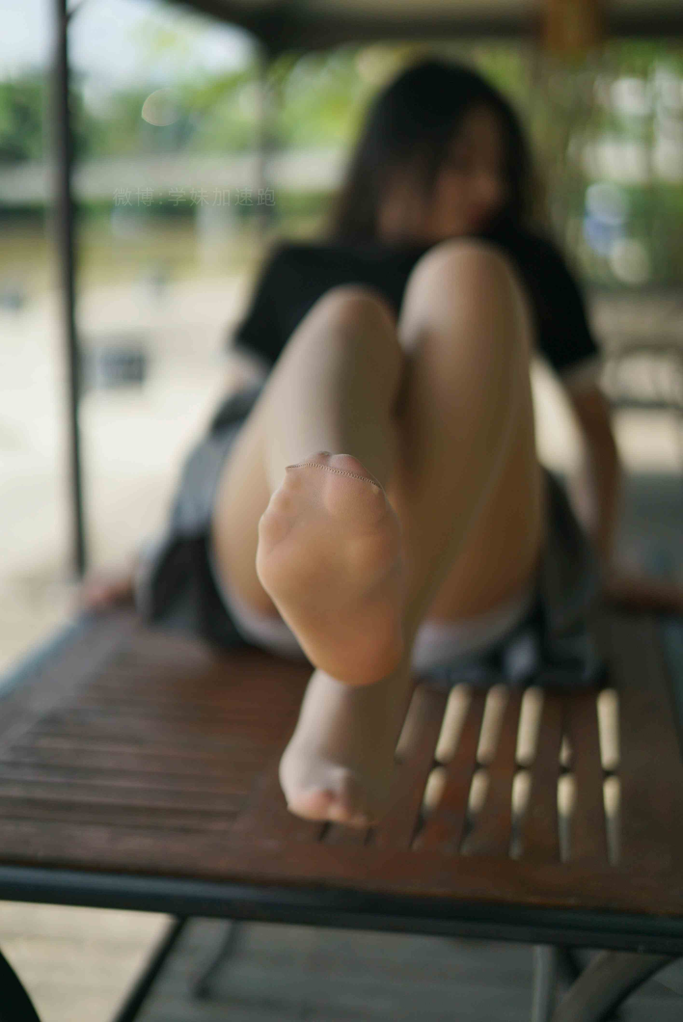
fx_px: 1421
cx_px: 342
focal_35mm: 50
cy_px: 511
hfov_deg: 27.0
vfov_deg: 39.6
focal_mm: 50
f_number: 1.8
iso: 200
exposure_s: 1/4000
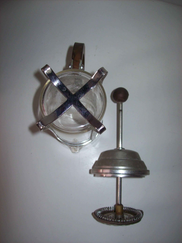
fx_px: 253
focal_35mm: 36
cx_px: 91
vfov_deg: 51.4
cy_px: 122
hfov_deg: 39.6
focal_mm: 6
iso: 80
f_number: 2.7
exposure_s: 1/64
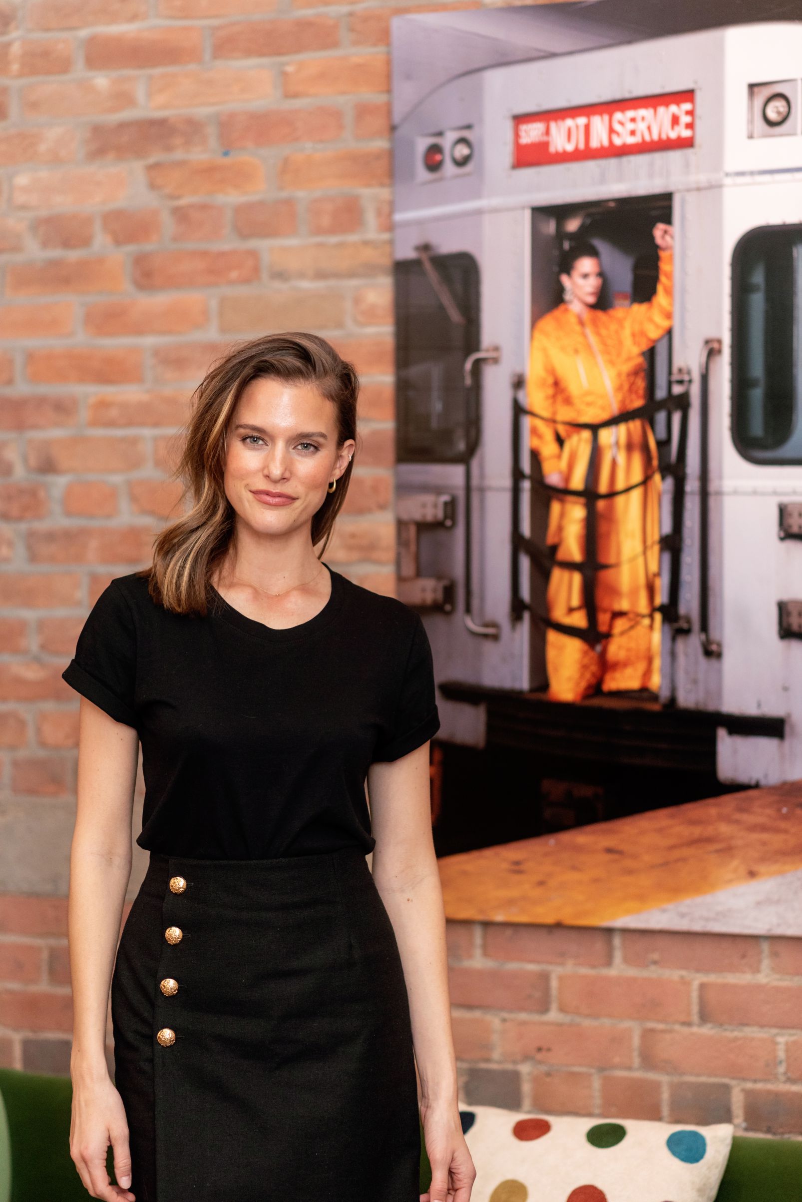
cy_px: 601
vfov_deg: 23.9
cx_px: 401
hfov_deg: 16.1
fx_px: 2838
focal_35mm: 85
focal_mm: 85
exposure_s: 1/125
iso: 1000
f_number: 2.2
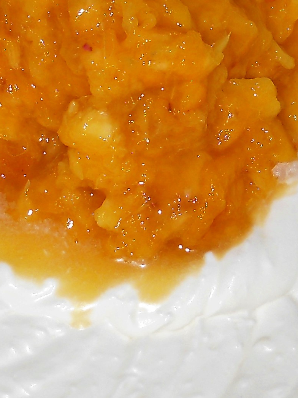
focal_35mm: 128
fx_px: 1470
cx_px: 106
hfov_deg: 11.6
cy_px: 95
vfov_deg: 15.3
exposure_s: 1/30
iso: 80
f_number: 3.1
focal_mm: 6.72
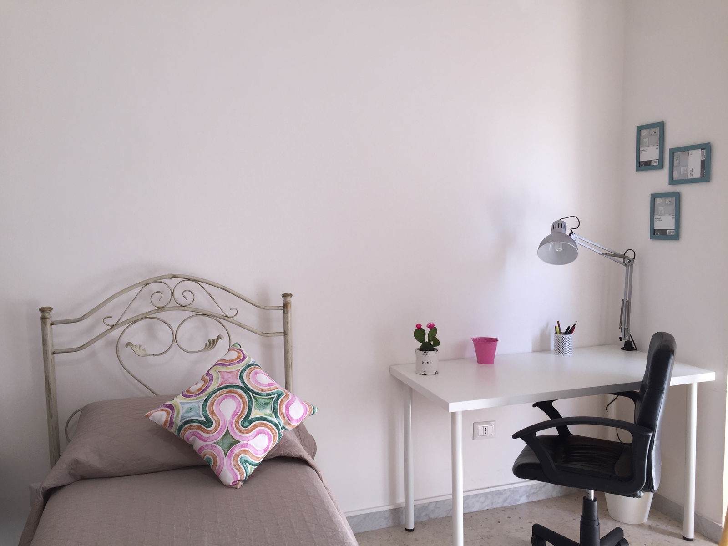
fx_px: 610
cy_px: 273
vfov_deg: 48.2
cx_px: 364
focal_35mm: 29
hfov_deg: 61.7
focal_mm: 4.15
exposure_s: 1/70
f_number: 2.2
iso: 32
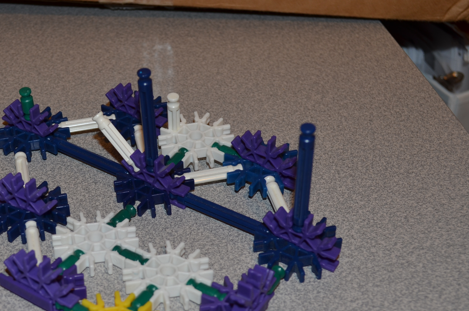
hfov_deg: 32.5
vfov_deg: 22.1
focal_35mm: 61
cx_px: 138
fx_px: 793
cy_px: 199
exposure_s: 1/30
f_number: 5.6
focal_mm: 26
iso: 200
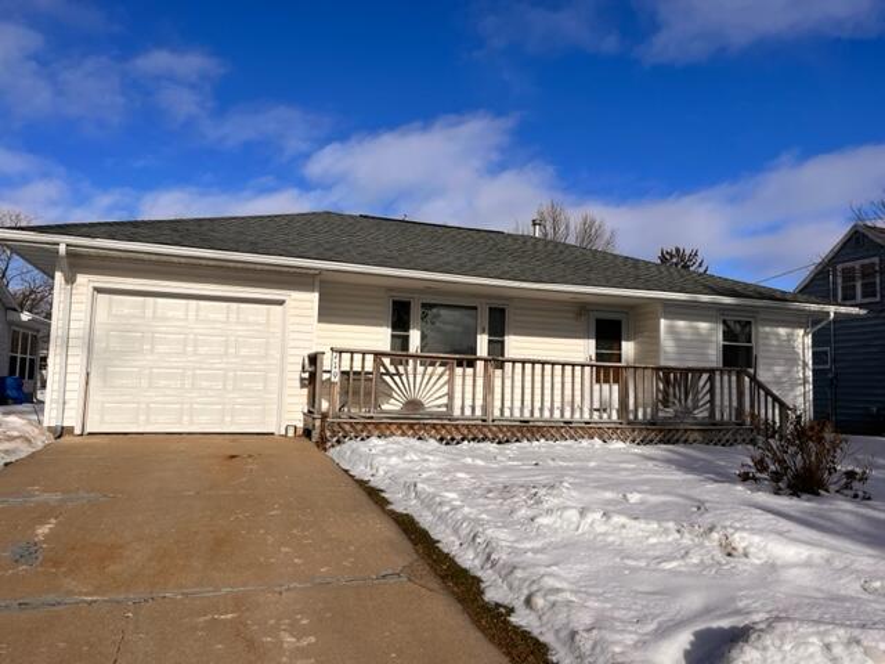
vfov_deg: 53.1
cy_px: 332
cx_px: 442
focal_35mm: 26
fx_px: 665
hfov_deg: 67.3
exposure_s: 1/9091
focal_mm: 5.1
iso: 50
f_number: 1.6
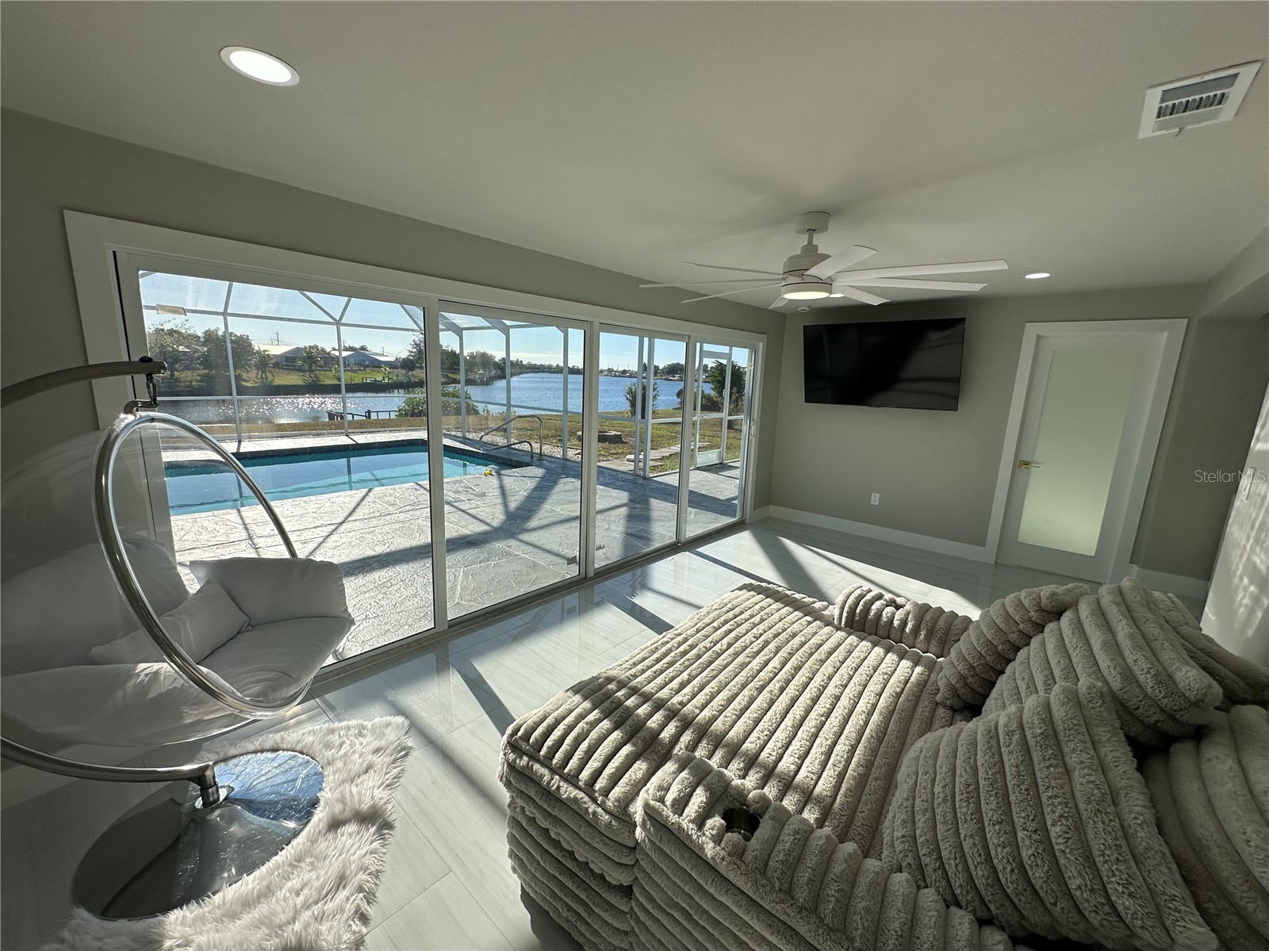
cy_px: 476
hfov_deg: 102.1
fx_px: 513
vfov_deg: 85.7
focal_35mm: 14
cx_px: 634
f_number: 2.2
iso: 40
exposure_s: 1/678
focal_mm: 2.22
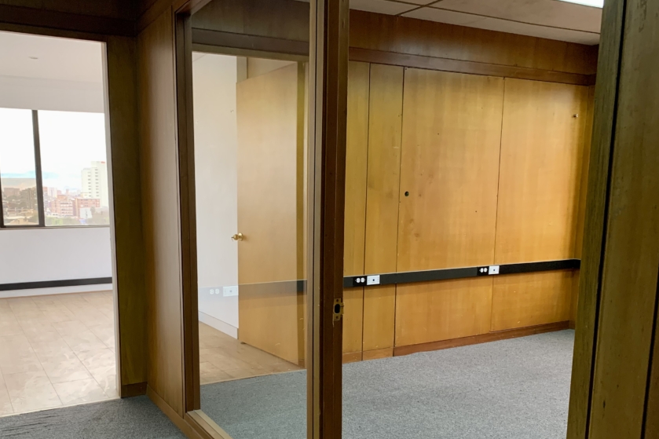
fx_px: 604
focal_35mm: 33
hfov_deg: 56.7
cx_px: 258
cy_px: 298
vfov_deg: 39.4
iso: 100
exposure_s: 1/60
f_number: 1.8
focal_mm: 4.25
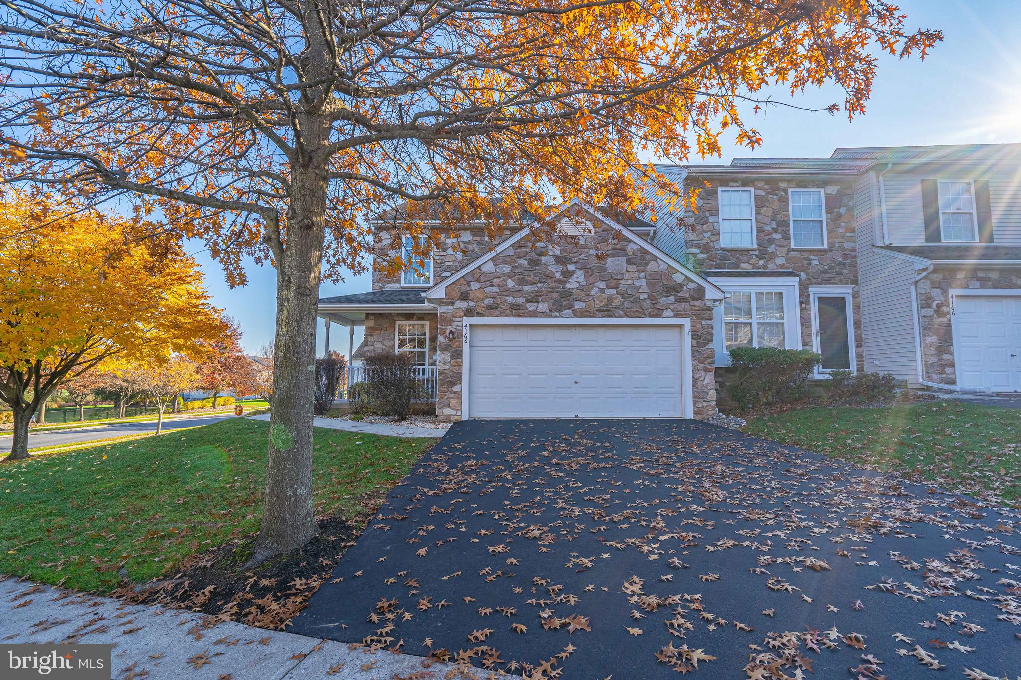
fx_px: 454
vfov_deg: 73.7
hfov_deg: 96.7
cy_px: 340
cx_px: 510
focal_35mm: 16
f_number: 8
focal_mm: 16
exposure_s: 1/2000
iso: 320
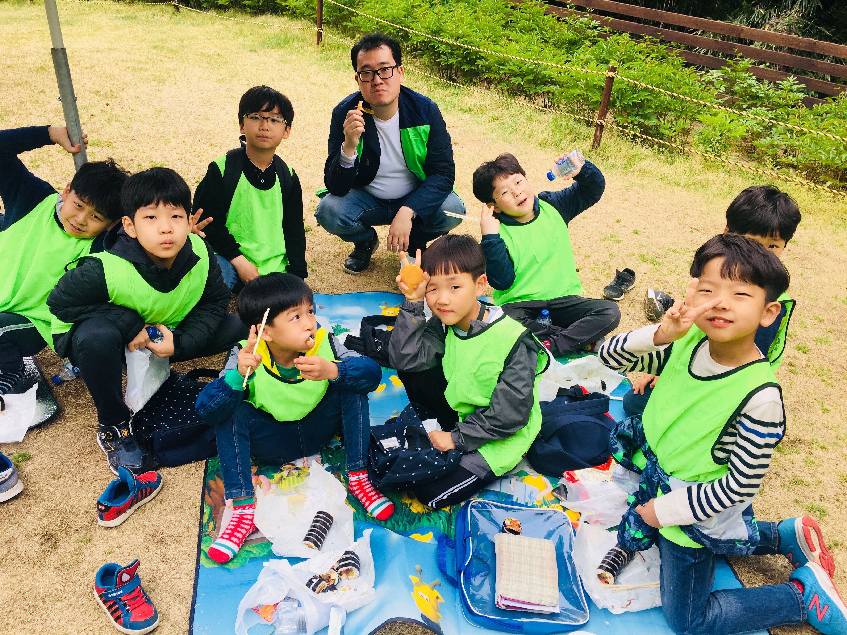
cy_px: 318
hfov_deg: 61.7
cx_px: 424
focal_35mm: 29
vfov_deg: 48.2
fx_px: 710
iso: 25
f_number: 2.2
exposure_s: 1/422
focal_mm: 4.15
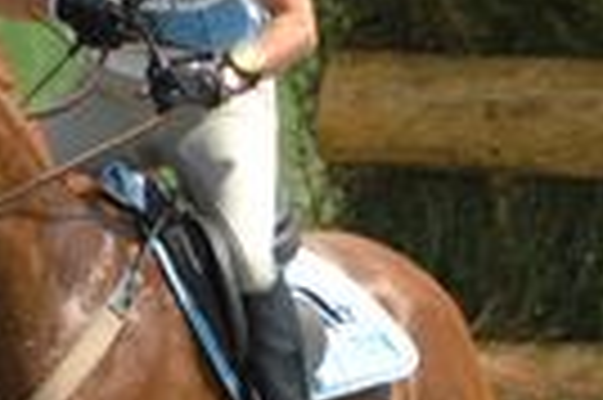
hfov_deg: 1.4
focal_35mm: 1437
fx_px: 24040
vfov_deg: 1.0
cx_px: 320
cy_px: 330
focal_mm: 200
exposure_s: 1/1000
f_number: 6
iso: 500
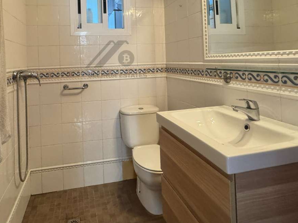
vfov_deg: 54.4
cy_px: 58
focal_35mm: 24
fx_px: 207
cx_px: 117
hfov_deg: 70.8
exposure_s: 1/98
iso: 320
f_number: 2.2
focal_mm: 2.22
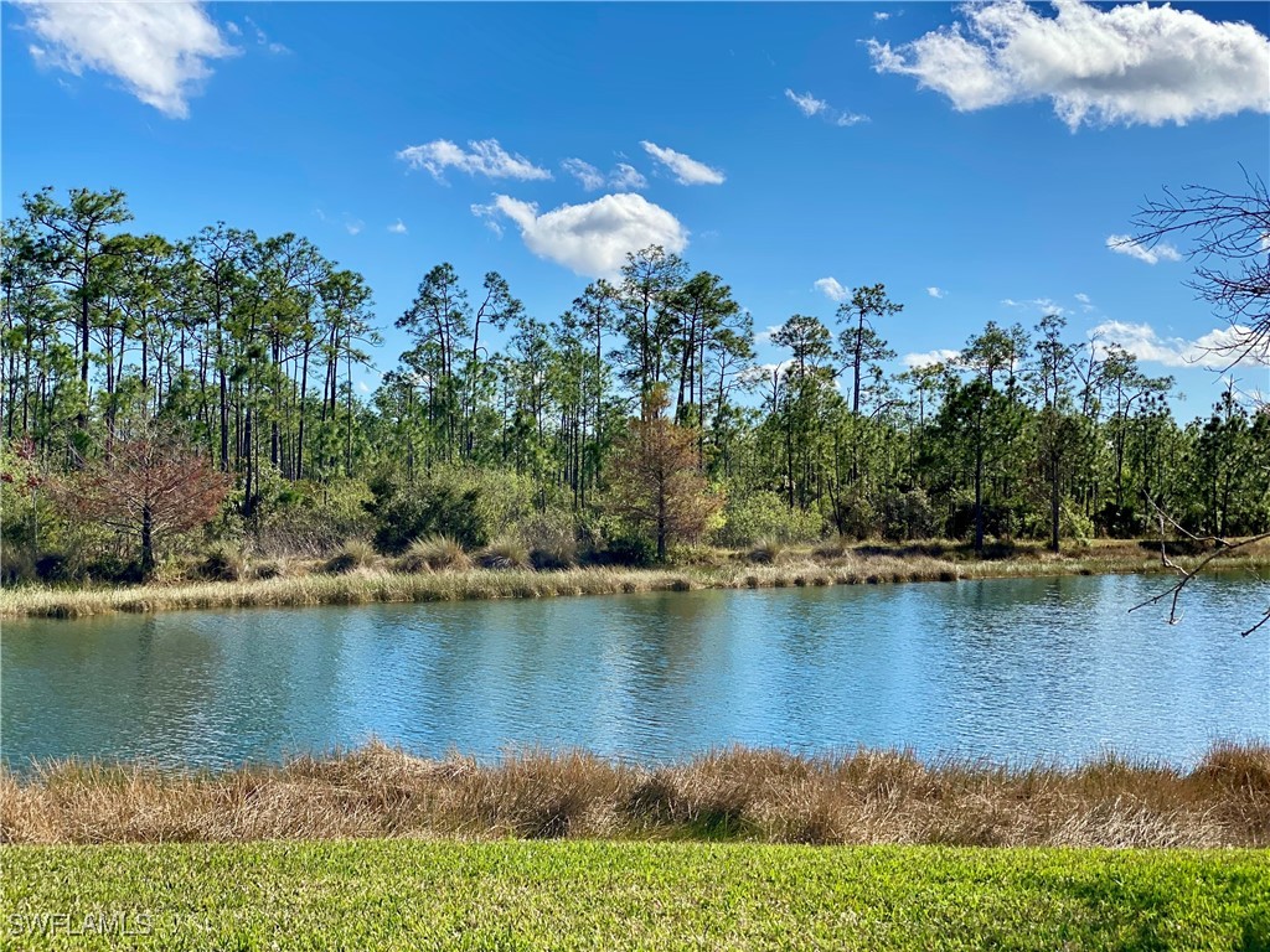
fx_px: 1908
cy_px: 476
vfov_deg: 28.0
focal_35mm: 52
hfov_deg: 36.8
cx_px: 635
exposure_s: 1/2179
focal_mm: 6
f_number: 2
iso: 20
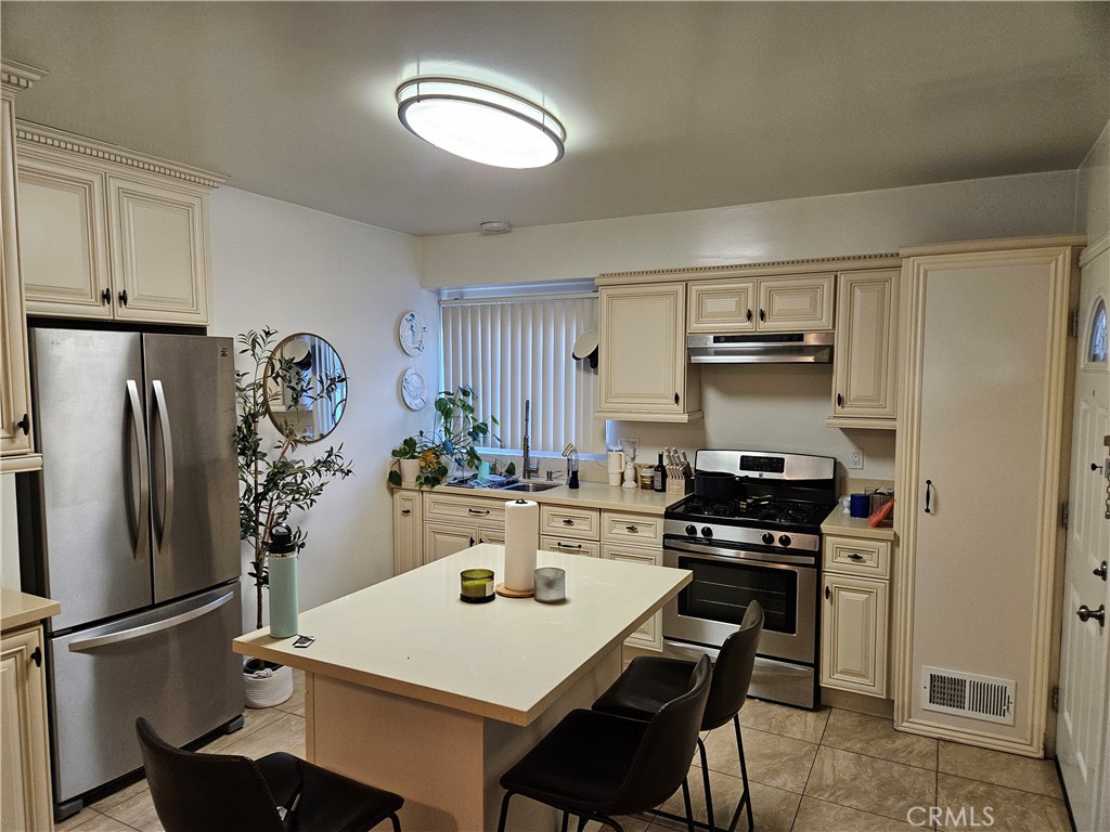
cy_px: 416
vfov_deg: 58.9
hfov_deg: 73.9
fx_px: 738
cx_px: 555
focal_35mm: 23
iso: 250
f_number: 1.8
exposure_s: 1/120
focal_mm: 5.4
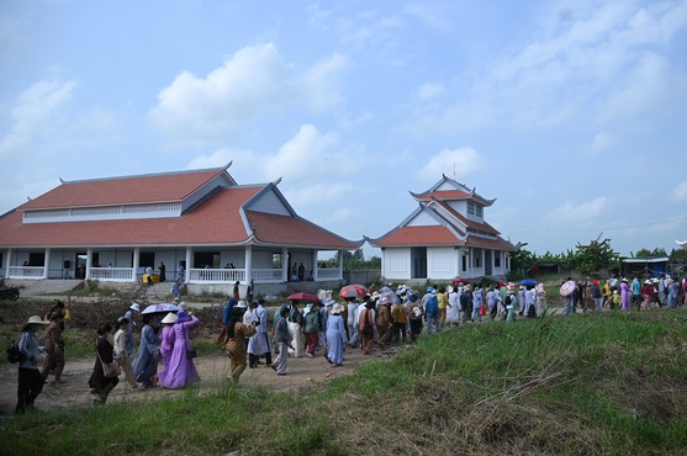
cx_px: 385
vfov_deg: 46.2
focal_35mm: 28
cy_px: 196
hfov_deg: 65.3
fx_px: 534
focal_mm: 24
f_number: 4
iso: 100
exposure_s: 1/1250
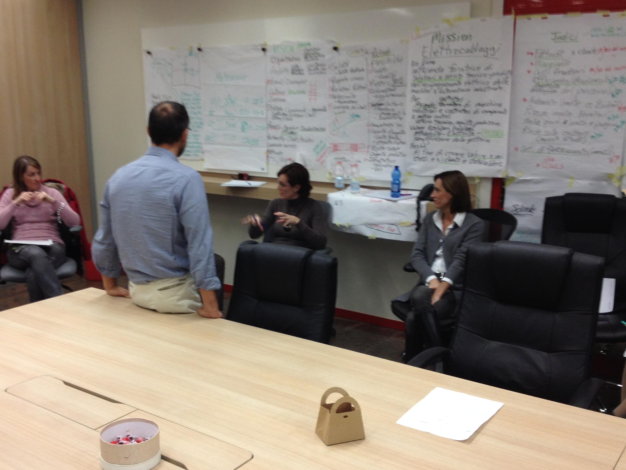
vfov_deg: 35.1
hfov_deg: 45.7
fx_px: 741
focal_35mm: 41
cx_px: 285
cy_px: 249
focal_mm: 4.28
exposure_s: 1/20
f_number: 2.4
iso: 80
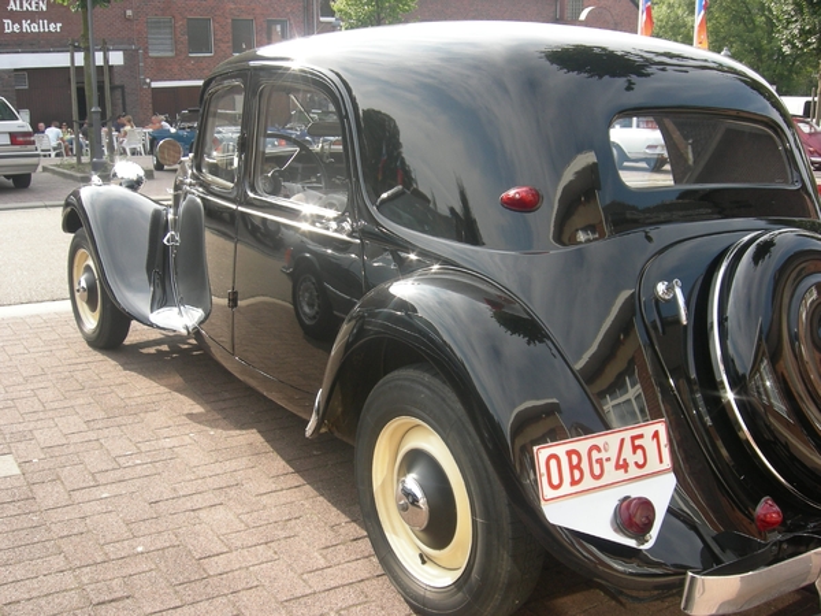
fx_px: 854
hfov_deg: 51.4
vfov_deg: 39.7
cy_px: 308
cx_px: 410
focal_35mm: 36
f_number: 4.3
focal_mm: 7.5
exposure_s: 1/146
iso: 64
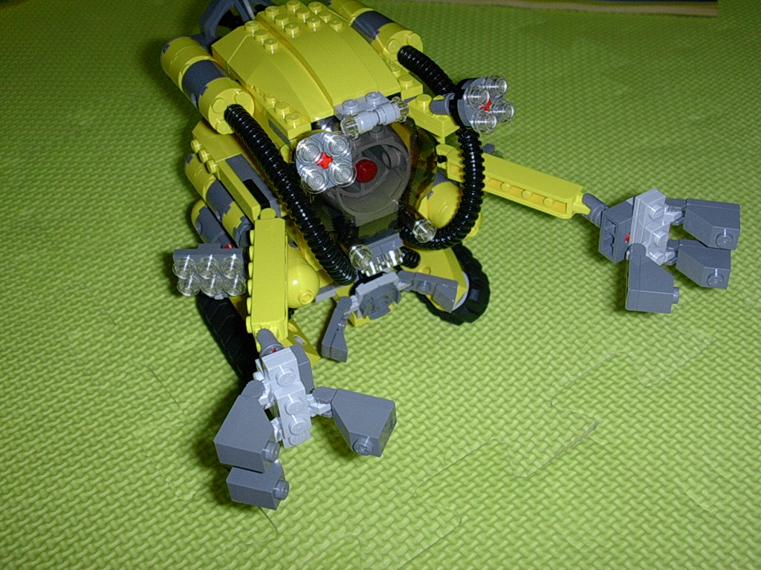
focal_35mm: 45
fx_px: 989
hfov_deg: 42.1
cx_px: 380
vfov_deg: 32.2
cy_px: 285
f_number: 2.9
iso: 70
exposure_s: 1/64
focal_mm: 6.7
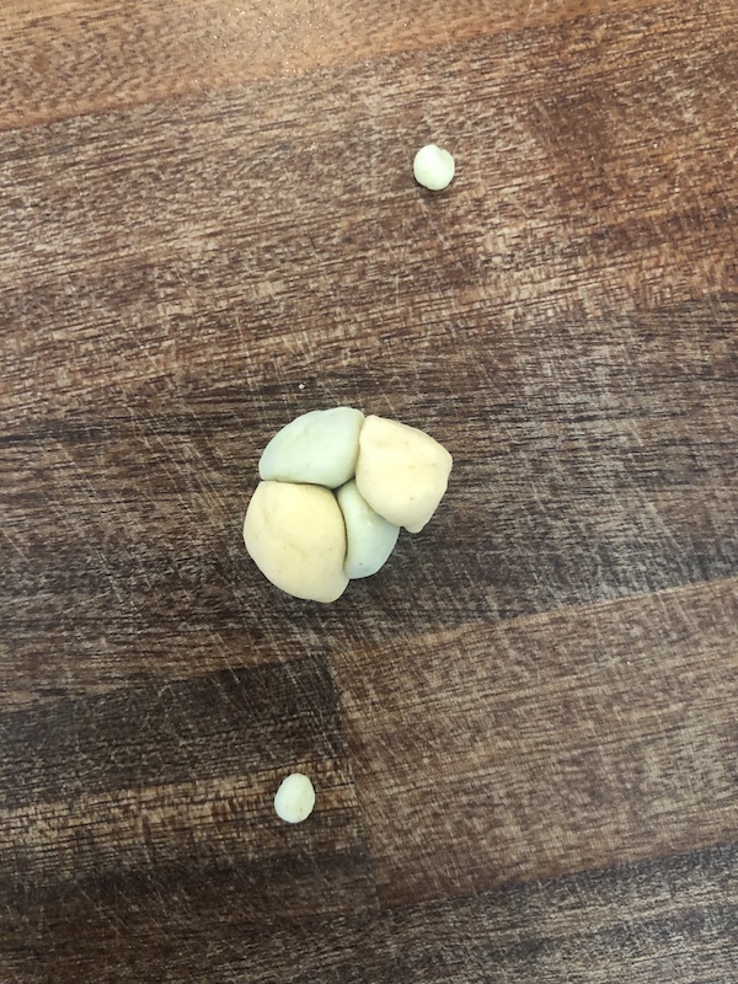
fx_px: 796
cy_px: 492
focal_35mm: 28
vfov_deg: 63.4
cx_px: 369
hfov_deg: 49.7
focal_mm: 3.99
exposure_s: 1/9
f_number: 1.8
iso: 100
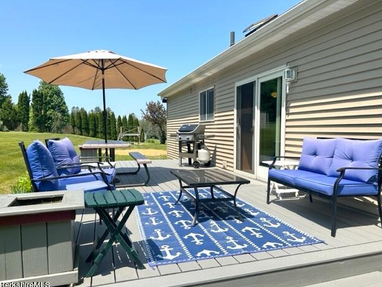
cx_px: 195
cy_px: 149
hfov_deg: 69.4
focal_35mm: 25
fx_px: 276
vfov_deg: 54.9
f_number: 1.78
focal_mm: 6.86
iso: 80
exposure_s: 1/3861
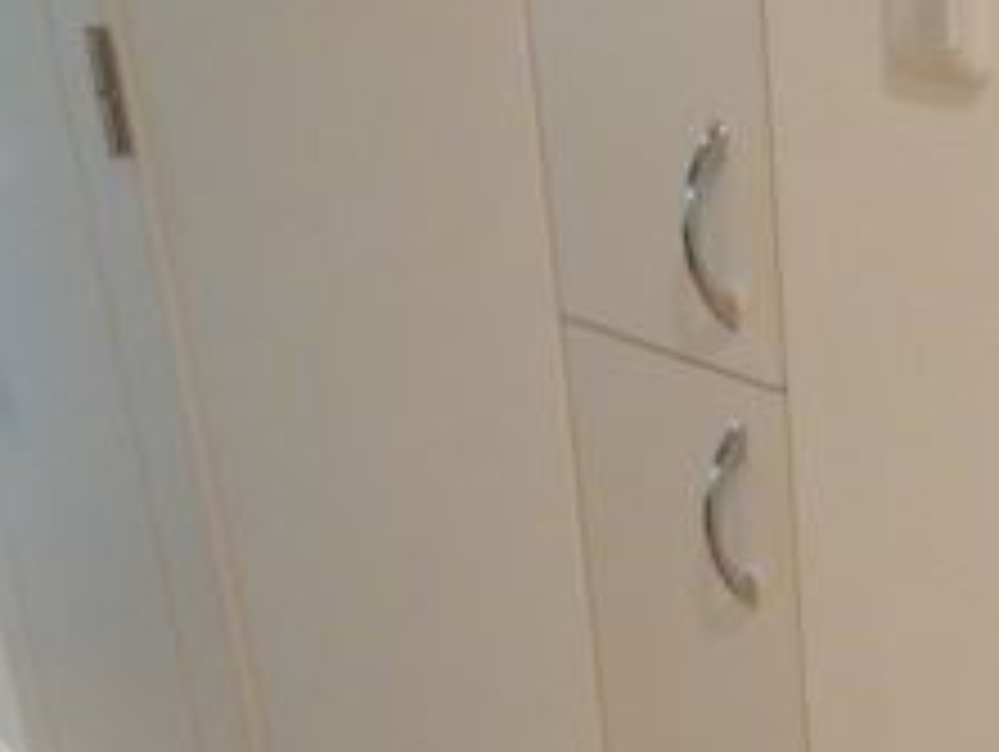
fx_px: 2080
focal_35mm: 72
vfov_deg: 19.5
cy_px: 847
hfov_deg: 26.4
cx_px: 824
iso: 200
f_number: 3.7
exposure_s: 1/10
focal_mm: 4.5
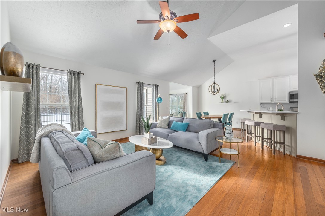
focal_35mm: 14
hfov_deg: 104.3
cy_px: 108
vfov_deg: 81.1
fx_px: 126
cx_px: 162
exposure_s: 1/60
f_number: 9
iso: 200
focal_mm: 14
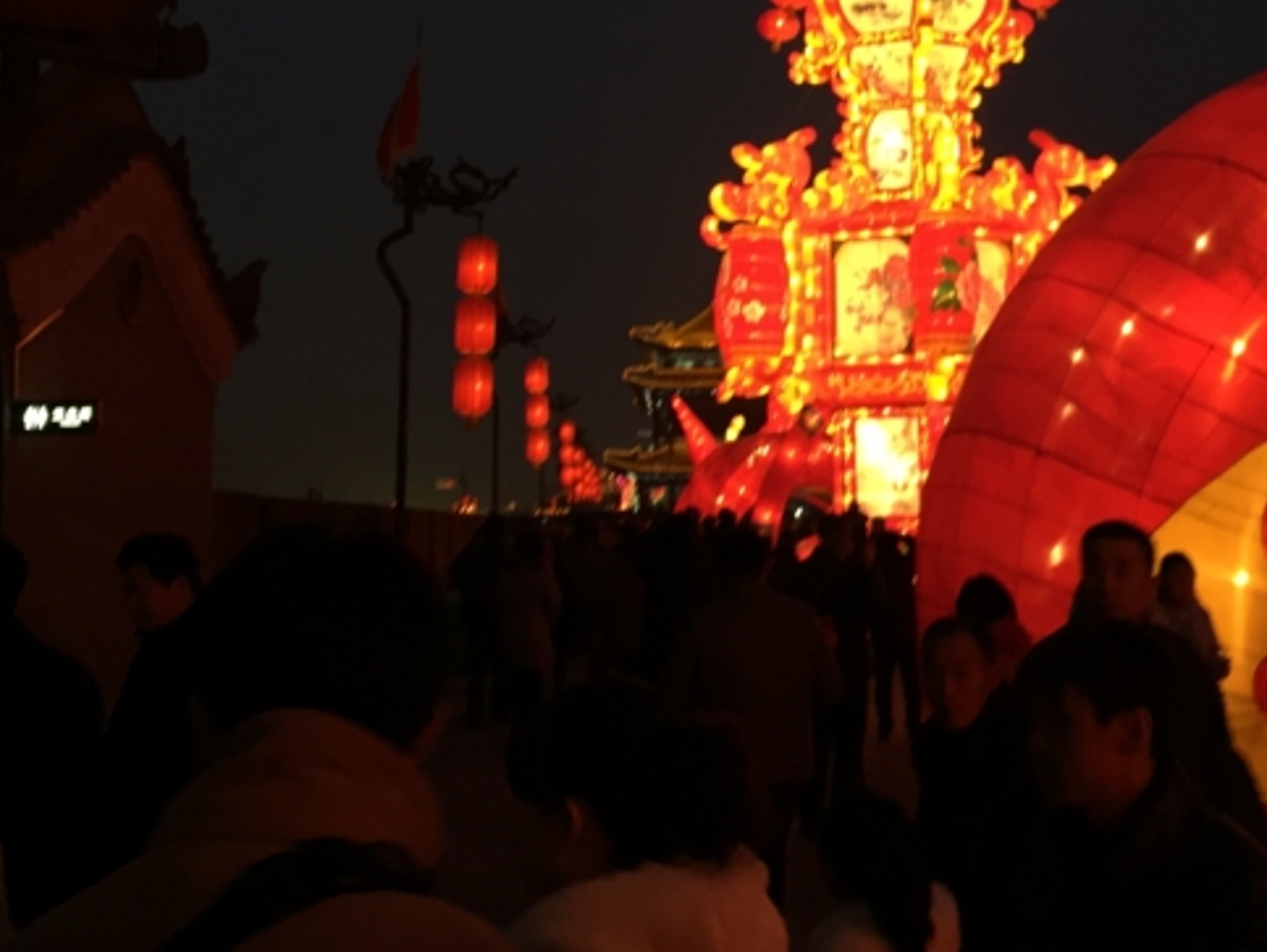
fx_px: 1758
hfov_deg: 39.0
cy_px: 294
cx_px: 876
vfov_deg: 30.0
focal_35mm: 48
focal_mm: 4.15
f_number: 2.2
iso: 64
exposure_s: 1/30
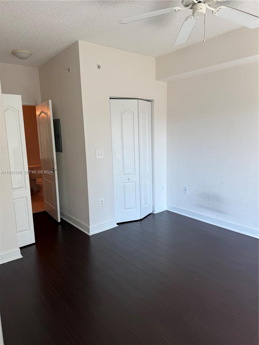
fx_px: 239
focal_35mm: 24
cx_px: 130
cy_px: 172
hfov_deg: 56.8
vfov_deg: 71.6
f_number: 1.78
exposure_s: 1/121
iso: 64
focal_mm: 6.76
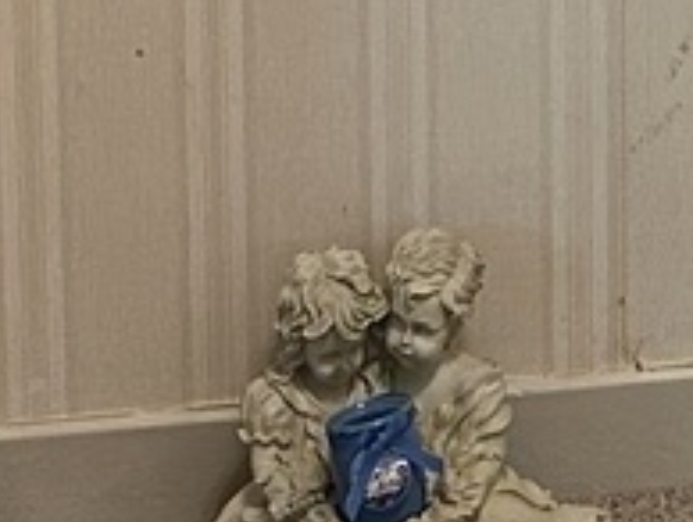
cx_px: 1040
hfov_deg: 10.7
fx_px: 3568
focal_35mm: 178
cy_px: -1090
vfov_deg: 7.3
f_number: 1.78
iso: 250
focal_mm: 6.86
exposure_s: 1/60
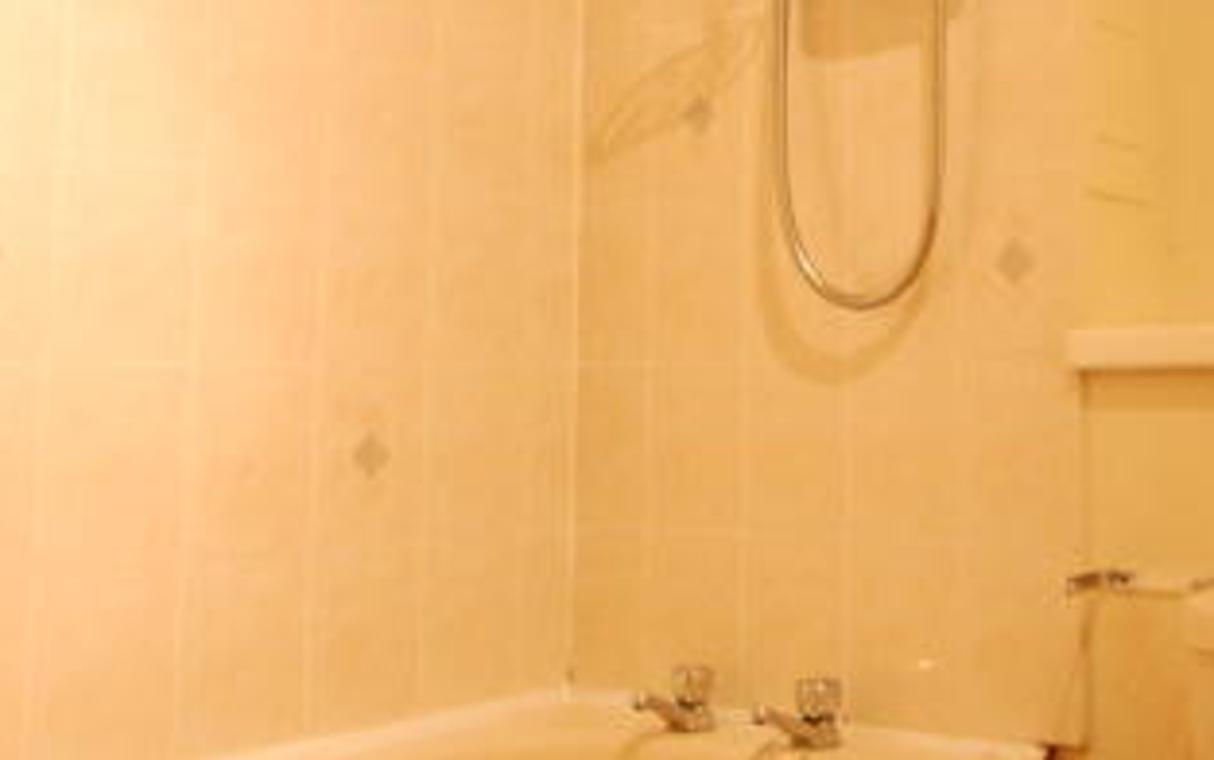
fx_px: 1655
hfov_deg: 38.7
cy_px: 99
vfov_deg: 25.2
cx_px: 981
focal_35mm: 50
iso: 1600
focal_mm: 10
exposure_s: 1/40
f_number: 4
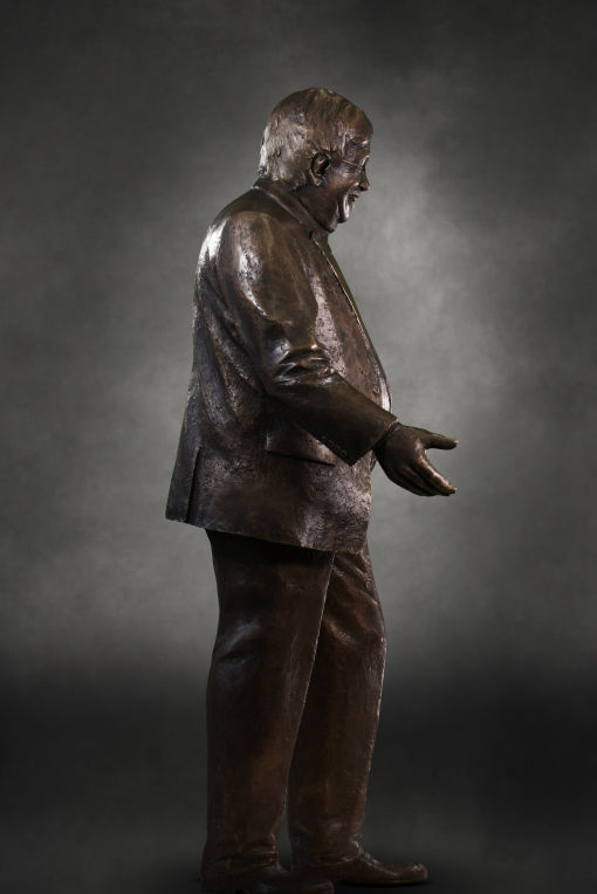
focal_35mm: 95
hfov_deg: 14.4
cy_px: 447
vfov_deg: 21.5
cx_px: 298
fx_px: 2361
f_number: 7.1
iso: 2000
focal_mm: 95
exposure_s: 1/100
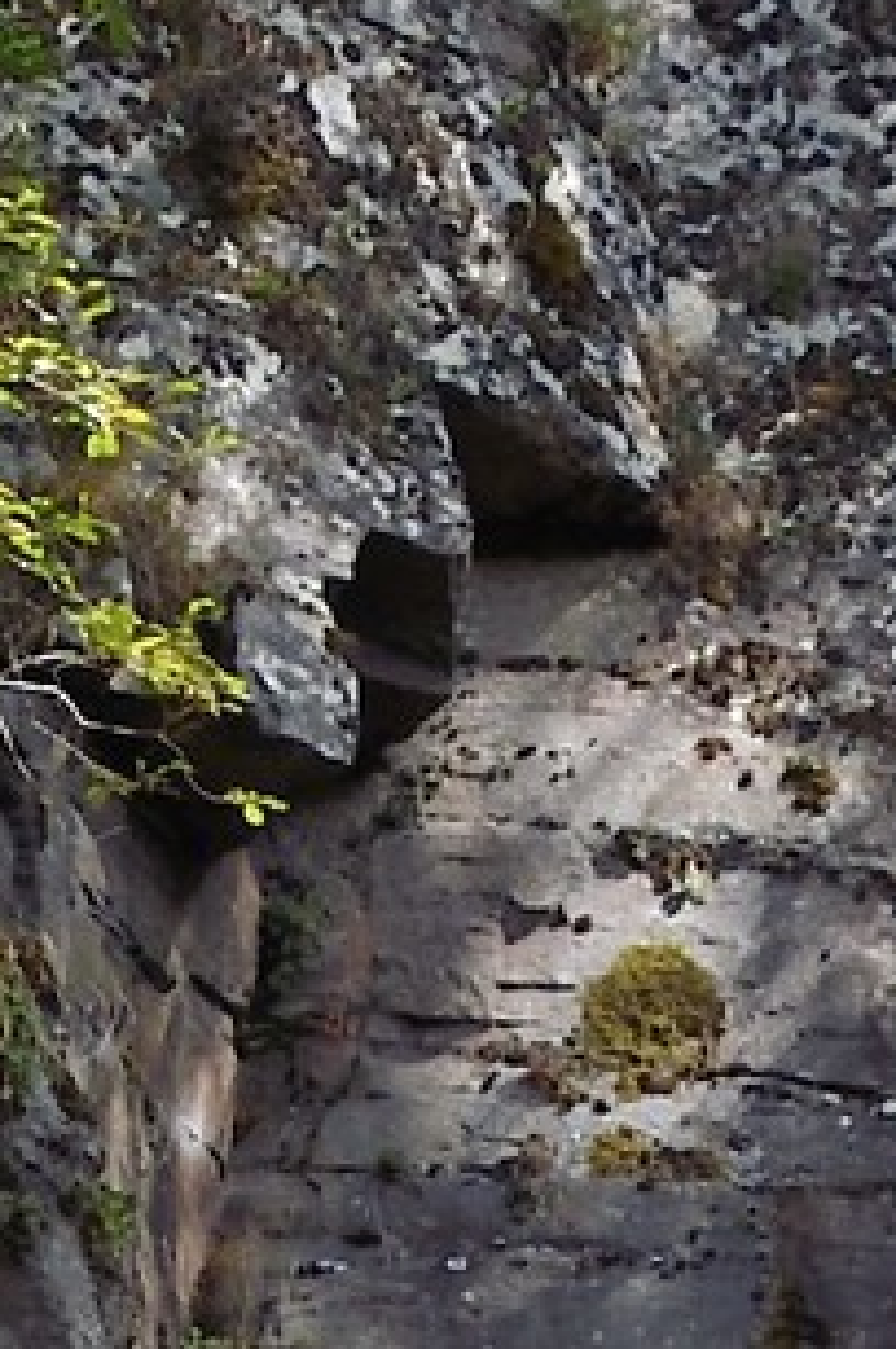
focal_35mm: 188
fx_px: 7034
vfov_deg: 9.0
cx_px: -1291
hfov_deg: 6.9
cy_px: 3974
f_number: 10
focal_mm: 24
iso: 200
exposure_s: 1/200
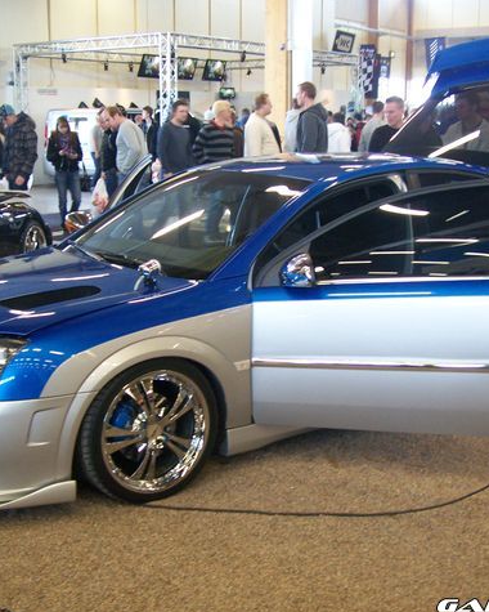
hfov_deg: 30.3
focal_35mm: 50
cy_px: 309
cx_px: 246
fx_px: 905
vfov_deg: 37.3
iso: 160
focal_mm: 6.3
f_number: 2.8
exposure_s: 1/25
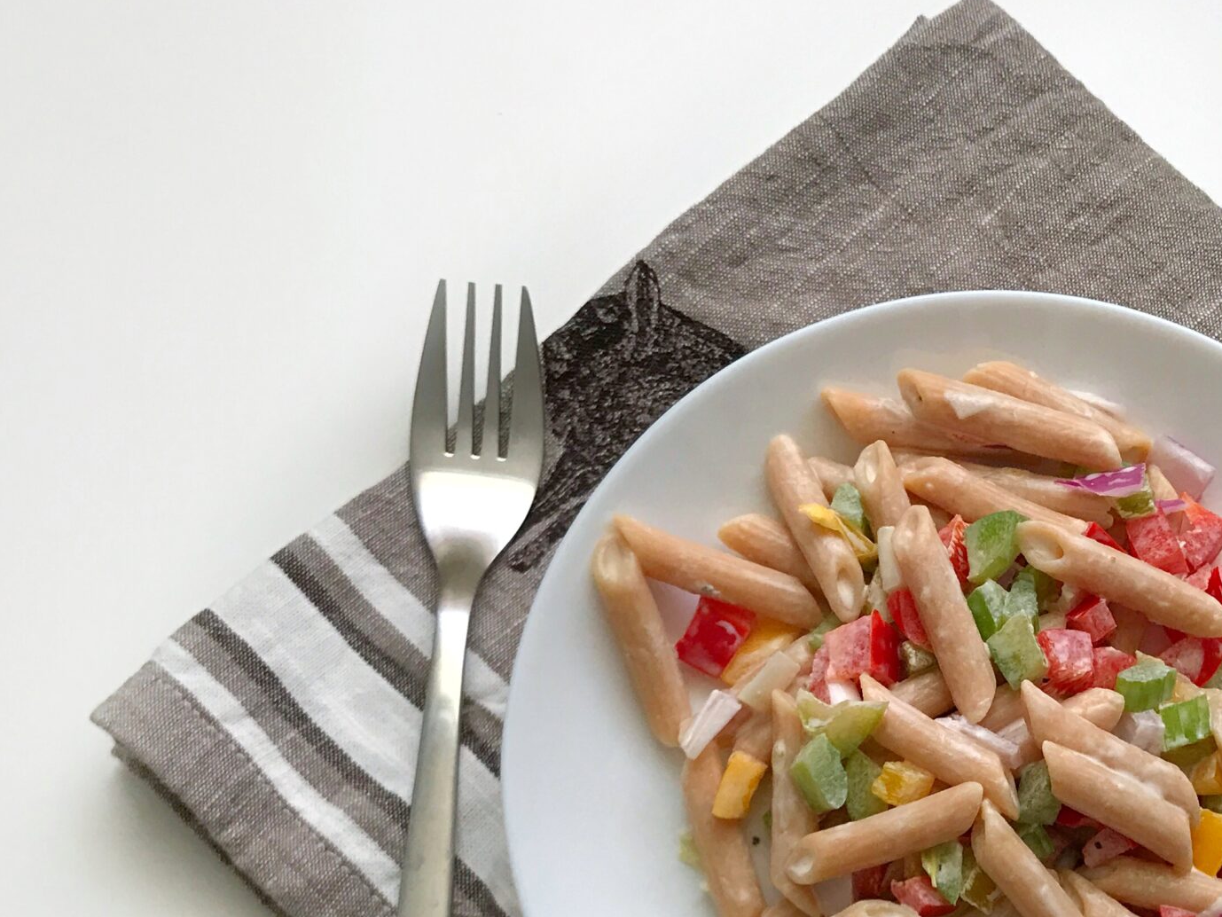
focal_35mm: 52
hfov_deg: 35.9
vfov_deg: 27.1
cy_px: 819
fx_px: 1836
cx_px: 935
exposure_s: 1/40
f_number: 1.8
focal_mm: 3.99
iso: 32
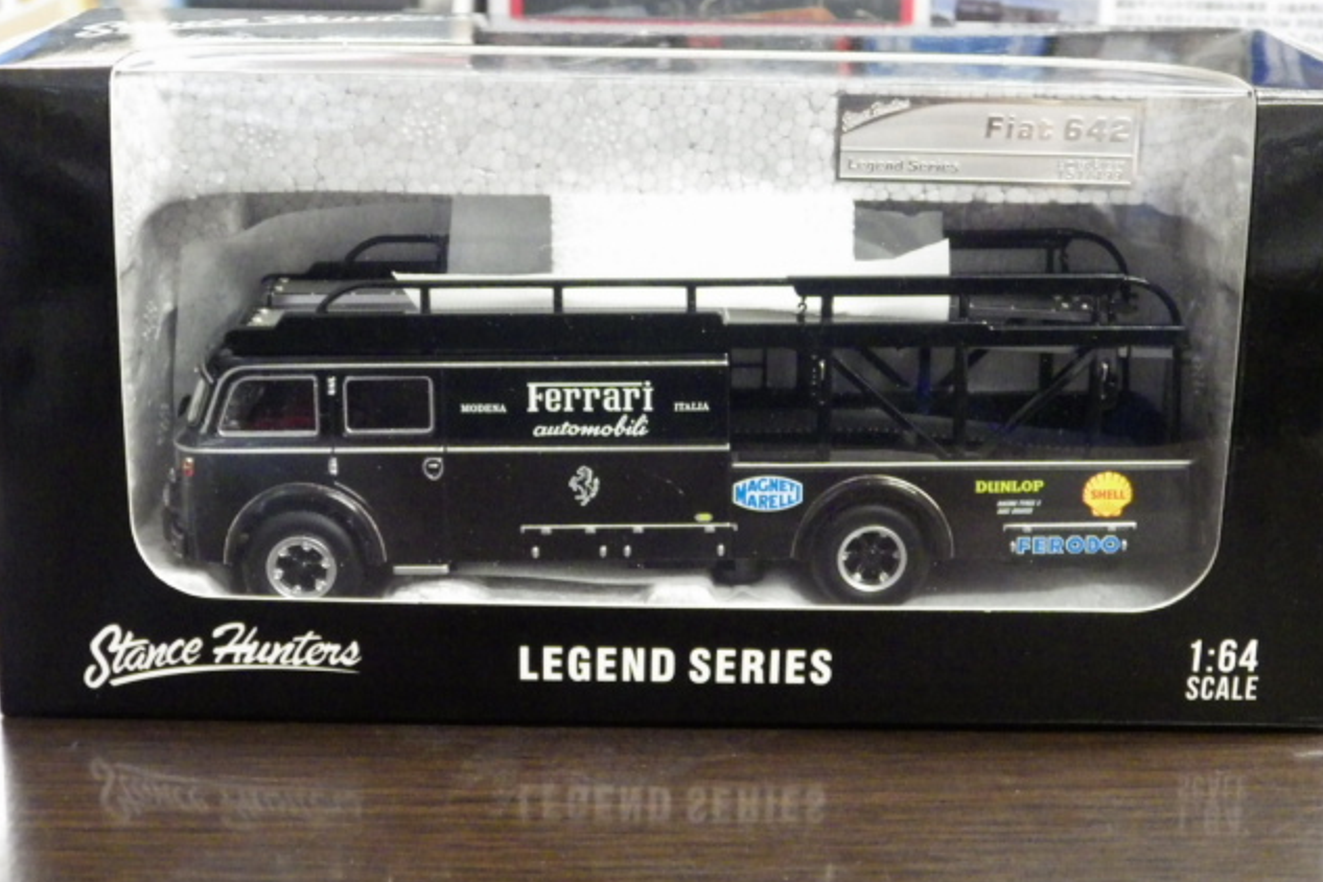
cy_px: 393
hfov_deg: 32.4
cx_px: 663
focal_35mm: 62
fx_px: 2278
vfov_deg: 21.9
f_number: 4
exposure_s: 1/25
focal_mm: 10.7
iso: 1600
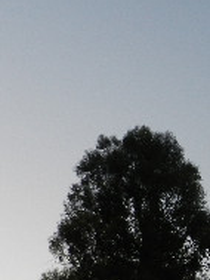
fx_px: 792
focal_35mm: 98
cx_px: 414
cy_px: 351
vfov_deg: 18.8
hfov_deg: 13.2
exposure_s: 1/320
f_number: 3.6
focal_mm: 5.1
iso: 160
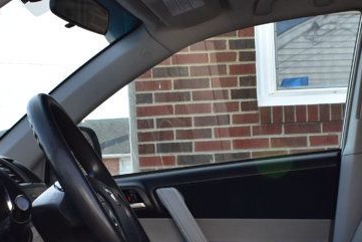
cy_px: 246
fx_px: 855
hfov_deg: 23.9
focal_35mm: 85
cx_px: 178
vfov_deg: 15.8
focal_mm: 20
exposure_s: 1/200
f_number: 10
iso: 400
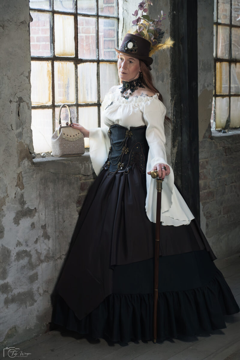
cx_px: 120
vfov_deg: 24.8
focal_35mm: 82
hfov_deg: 16.7
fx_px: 820
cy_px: 180
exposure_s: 1/100
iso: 3200
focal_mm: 55
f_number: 11
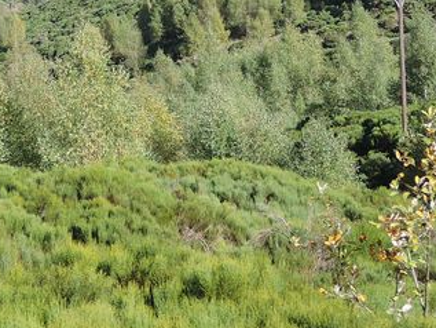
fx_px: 1789
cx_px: 182
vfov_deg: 10.2
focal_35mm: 142
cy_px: -103
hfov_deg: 13.9
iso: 80
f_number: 3.7
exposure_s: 1/400
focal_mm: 9.6
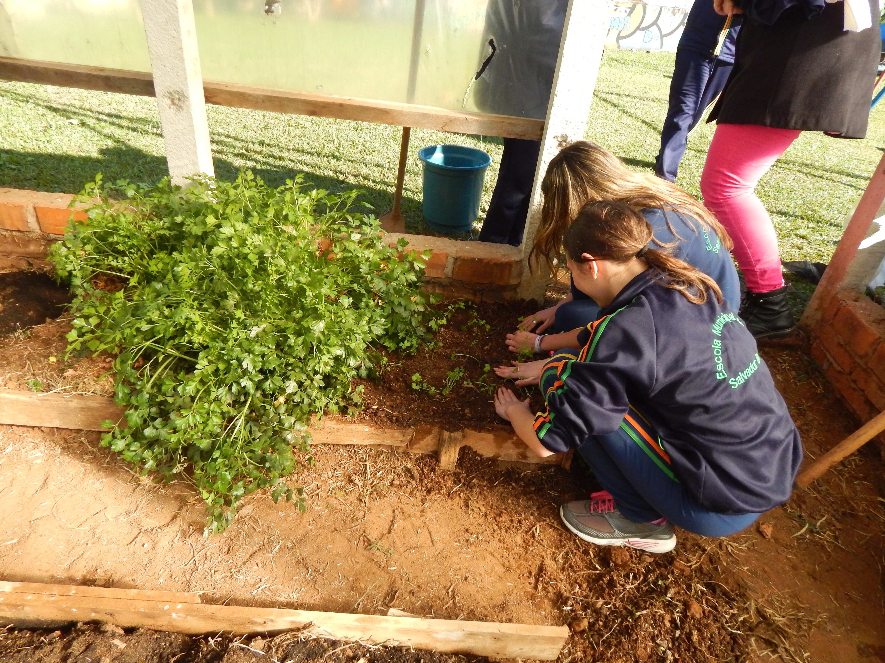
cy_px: 332
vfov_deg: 58.9
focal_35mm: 23
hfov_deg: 73.9
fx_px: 588
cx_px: 442
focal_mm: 4
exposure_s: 1/800
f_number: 3
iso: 400
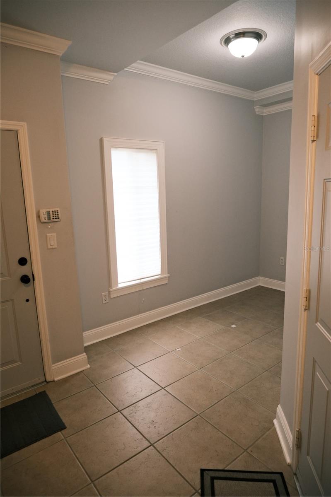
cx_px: 166
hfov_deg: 55.1
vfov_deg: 76.1
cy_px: 248
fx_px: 317
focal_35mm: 23
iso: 1000
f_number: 3.5
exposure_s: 1/60
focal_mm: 15
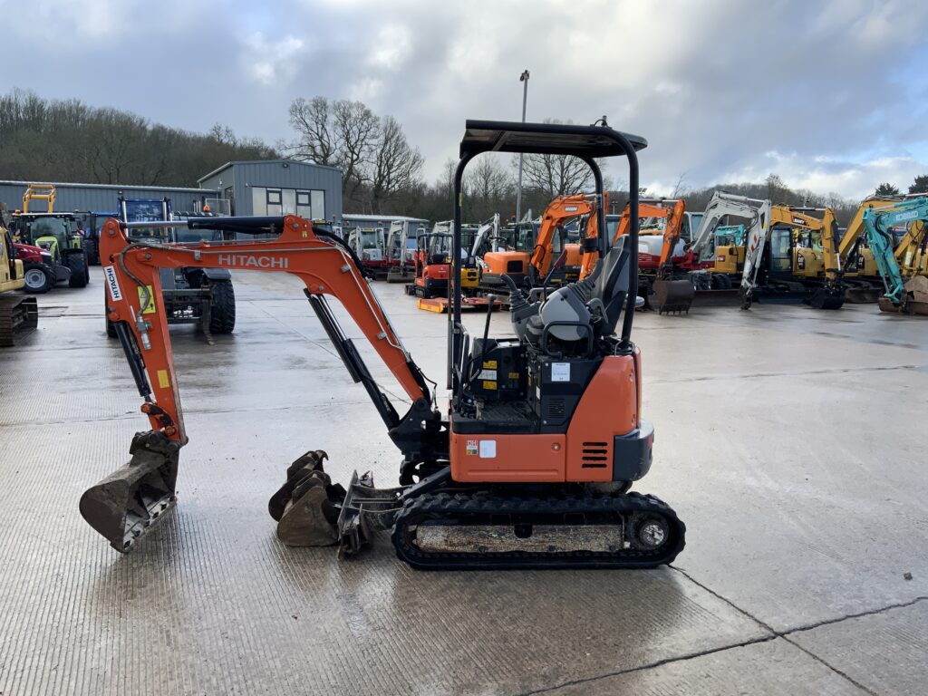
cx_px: 464
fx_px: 777
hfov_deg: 61.7
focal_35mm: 29
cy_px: 348
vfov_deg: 48.2
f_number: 1.8
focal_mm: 3
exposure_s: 1/495
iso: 16
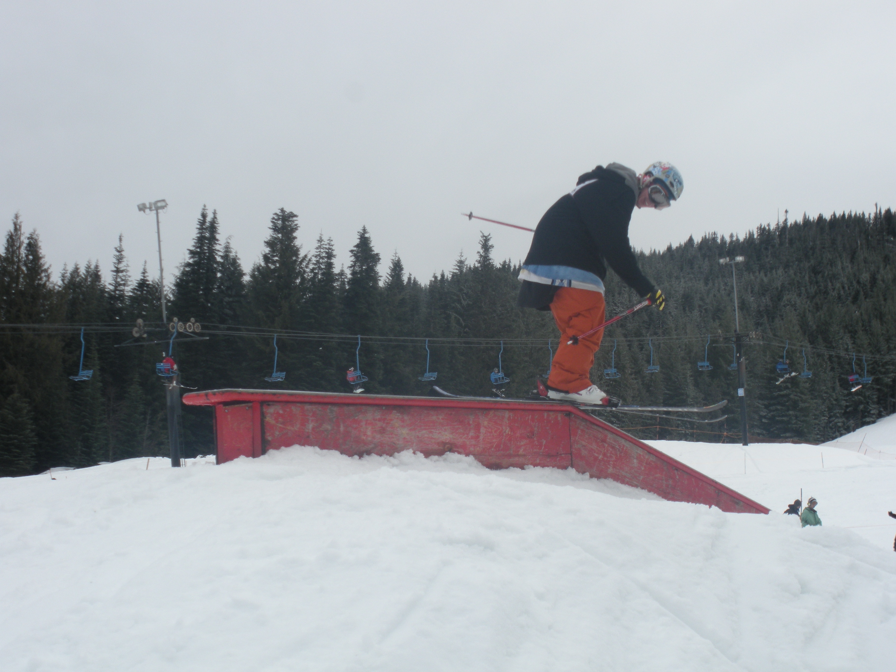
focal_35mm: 64
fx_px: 1657
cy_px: 336
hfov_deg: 30.3
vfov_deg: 22.9
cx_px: 448
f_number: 4.6
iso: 88
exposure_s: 1/481
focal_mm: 11.2
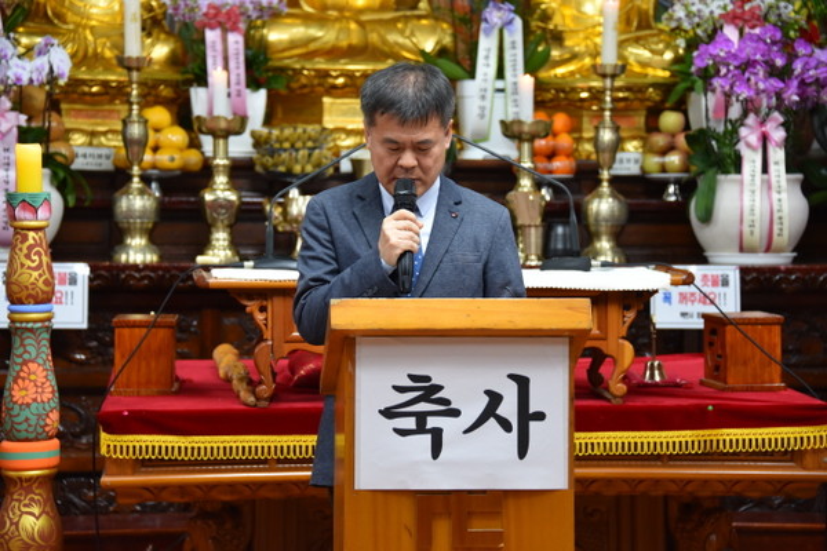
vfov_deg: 13.0
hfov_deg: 19.5
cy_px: 276
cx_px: 414
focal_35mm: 105
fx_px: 2412
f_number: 5.3
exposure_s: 1/60
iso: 1400
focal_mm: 105
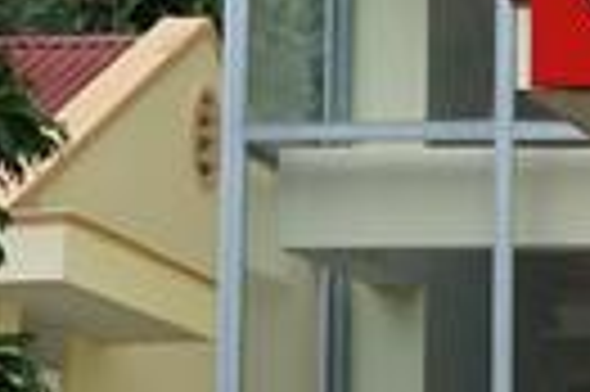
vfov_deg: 5.6
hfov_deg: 7.5
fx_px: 3912
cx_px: 1793
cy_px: 692
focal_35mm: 239
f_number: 5.6
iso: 100
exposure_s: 1/250
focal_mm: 26
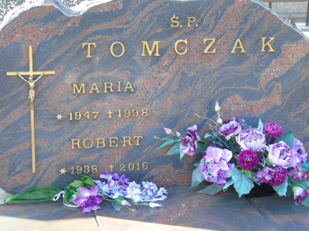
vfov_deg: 18.0
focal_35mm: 82
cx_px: 154
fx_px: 732
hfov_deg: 23.8
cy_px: 116
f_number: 4.1
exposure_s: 1/40
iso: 80
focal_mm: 15
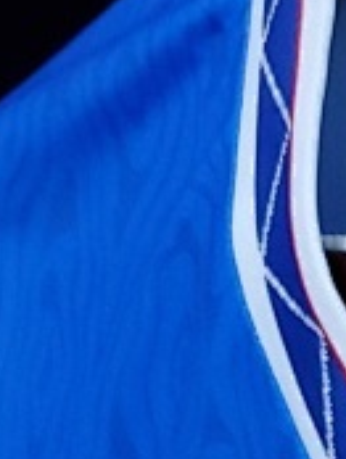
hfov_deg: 8.7
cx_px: 710
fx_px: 2140
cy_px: 929
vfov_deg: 11.1
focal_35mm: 161
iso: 200
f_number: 1.5
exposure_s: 1/30
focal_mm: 4.3
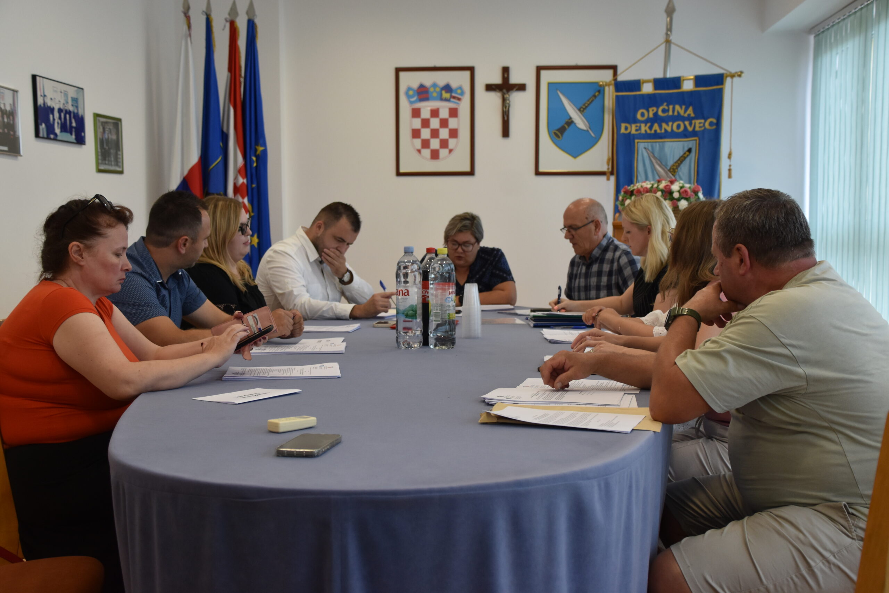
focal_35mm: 48
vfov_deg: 28.1
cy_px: 296
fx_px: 1185
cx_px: 444
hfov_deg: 41.1
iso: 640
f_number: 4
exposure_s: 1/250
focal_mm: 32
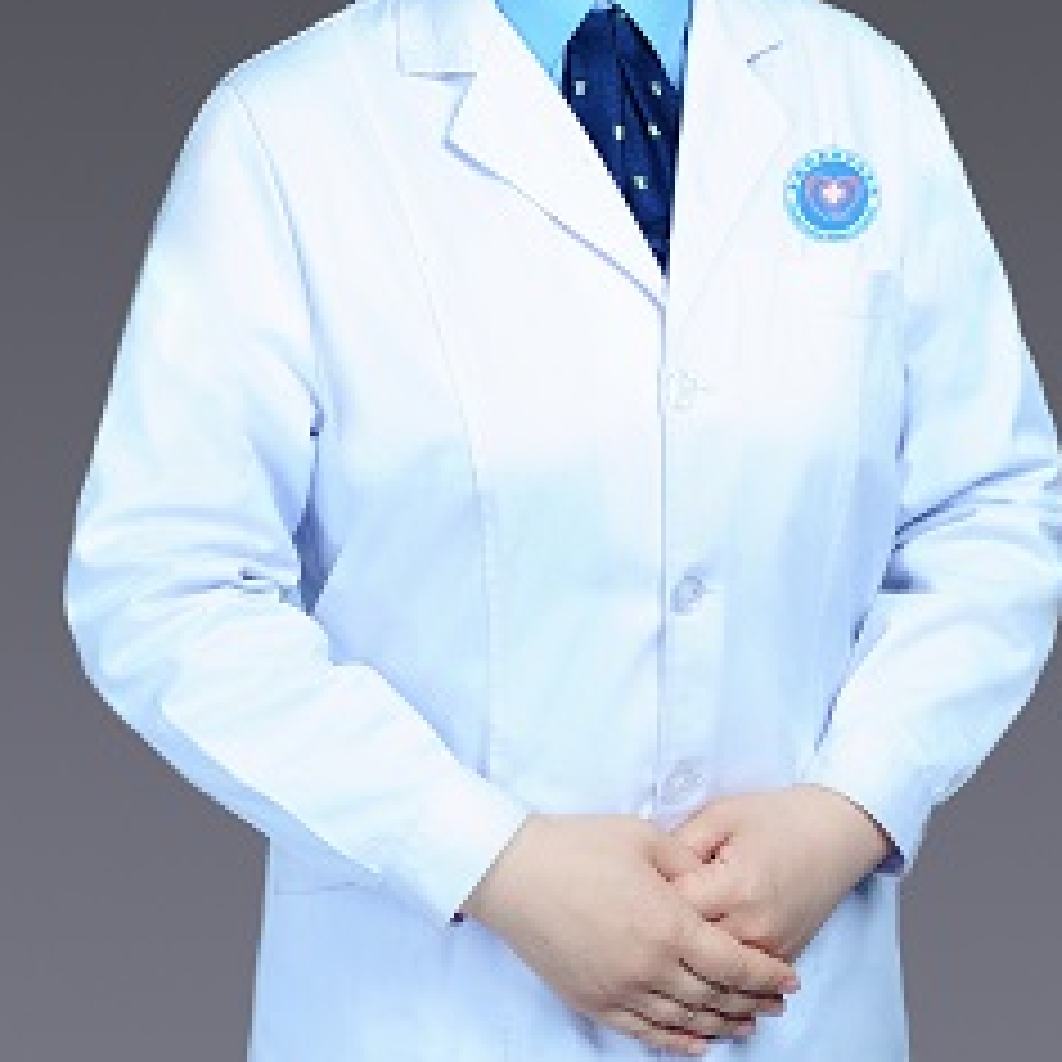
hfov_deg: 21.4
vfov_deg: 21.3
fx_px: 2811
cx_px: 554
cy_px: 297
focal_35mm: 81
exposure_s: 1/160
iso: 200
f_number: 9
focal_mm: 50
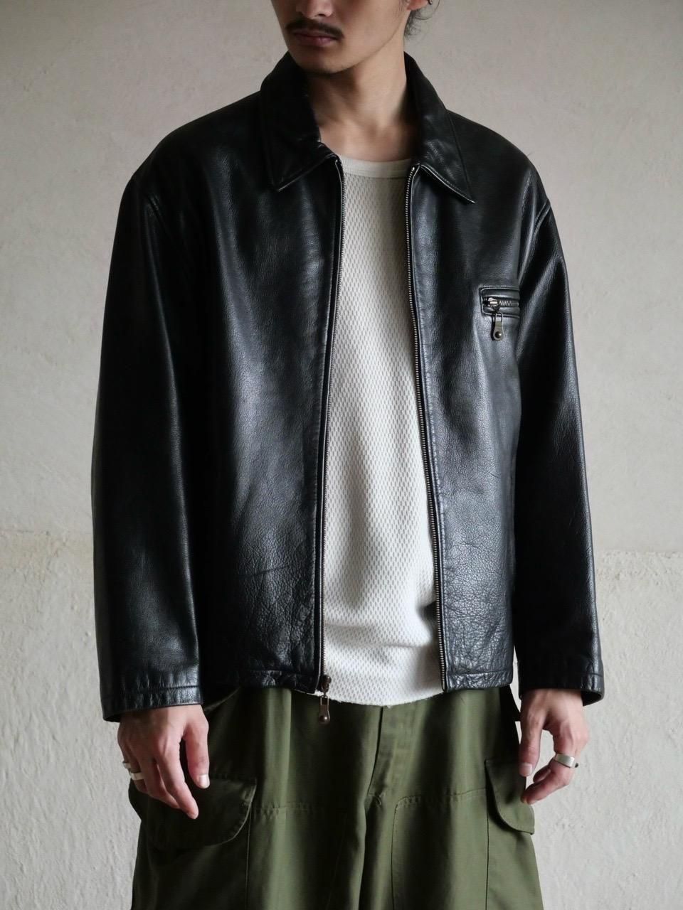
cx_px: 342
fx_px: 2946
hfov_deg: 13.2
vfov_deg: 17.6
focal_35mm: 112
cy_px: 455
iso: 3200
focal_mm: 56
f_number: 4
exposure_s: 1/25
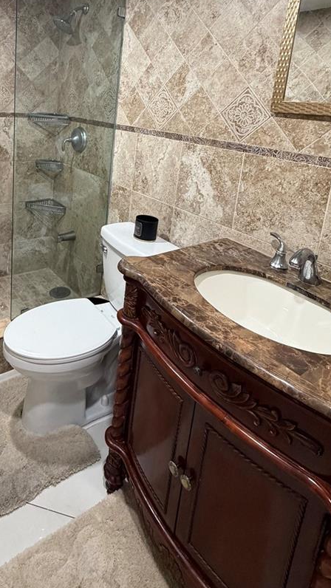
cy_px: 174
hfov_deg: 47.7
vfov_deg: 75.0
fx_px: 359
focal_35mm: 23
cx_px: 83
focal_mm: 2.22
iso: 320
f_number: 2.2
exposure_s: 1/60
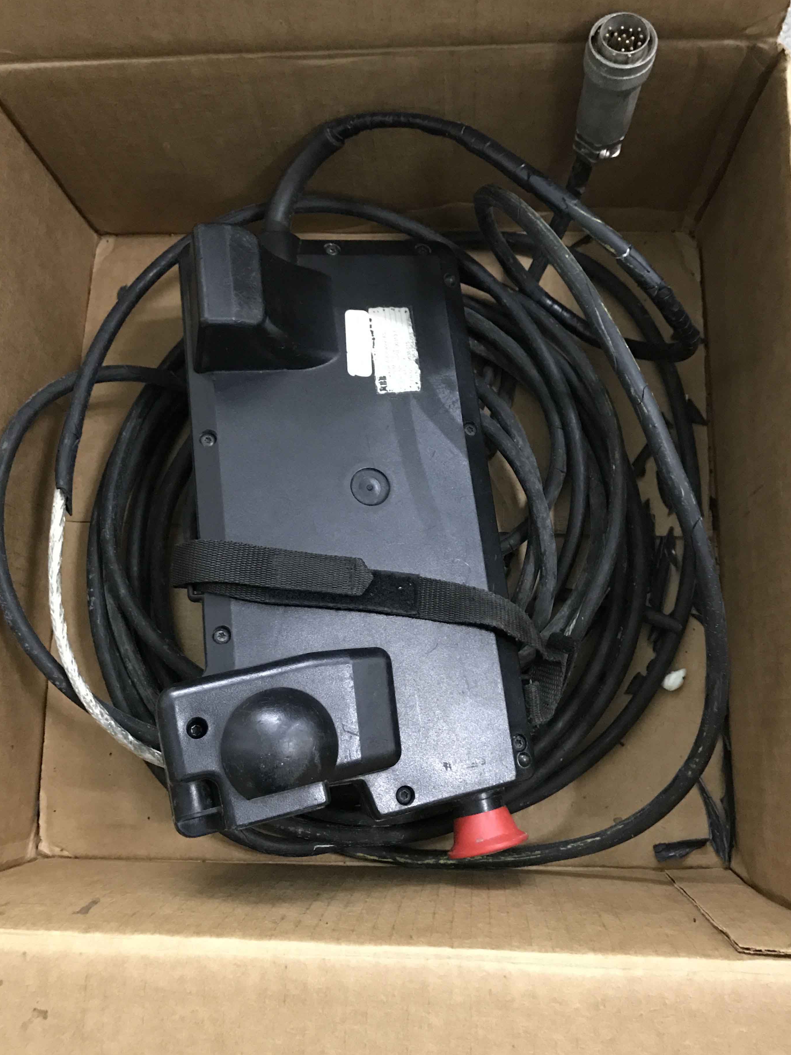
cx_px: 384
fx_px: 945
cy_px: 513
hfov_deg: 45.4
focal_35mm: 31
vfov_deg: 58.3
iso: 100
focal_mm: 3.99
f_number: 1.8
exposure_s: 1/5
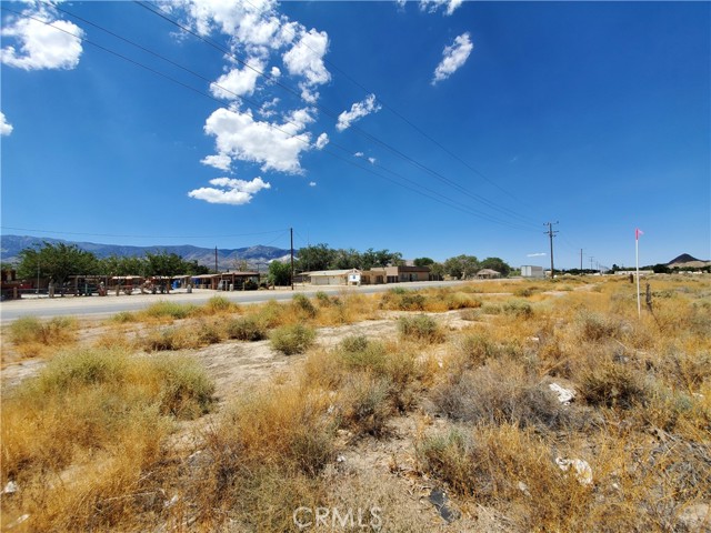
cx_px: 356
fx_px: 267
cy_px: 266
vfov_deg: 89.9
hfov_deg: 106.2
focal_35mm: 13
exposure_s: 1/1368
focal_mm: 1.8
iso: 50
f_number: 2.2
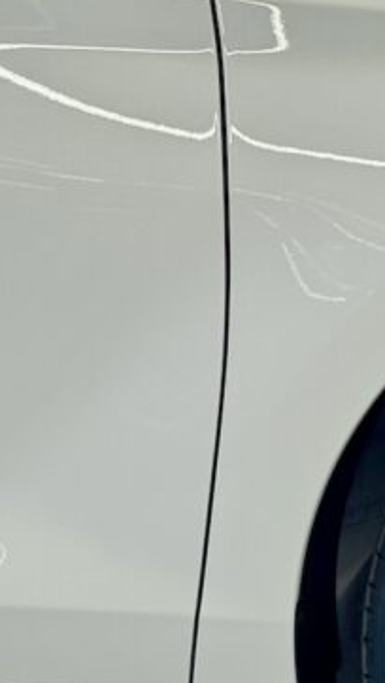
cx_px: 783
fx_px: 2682
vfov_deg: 14.5
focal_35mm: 148
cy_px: 447
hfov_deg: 7.8
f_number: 1.78
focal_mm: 6.76
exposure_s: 1/128
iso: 50
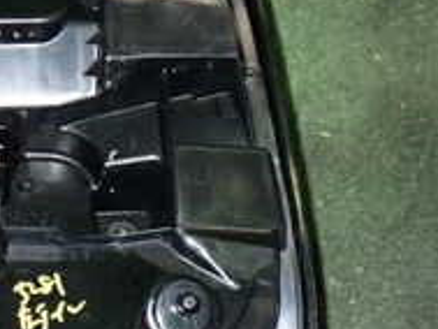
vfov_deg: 15.6
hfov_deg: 19.4
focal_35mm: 95
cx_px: -90
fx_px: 1203
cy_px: 120
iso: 640
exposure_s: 1/30
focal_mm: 5.4
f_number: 6.3
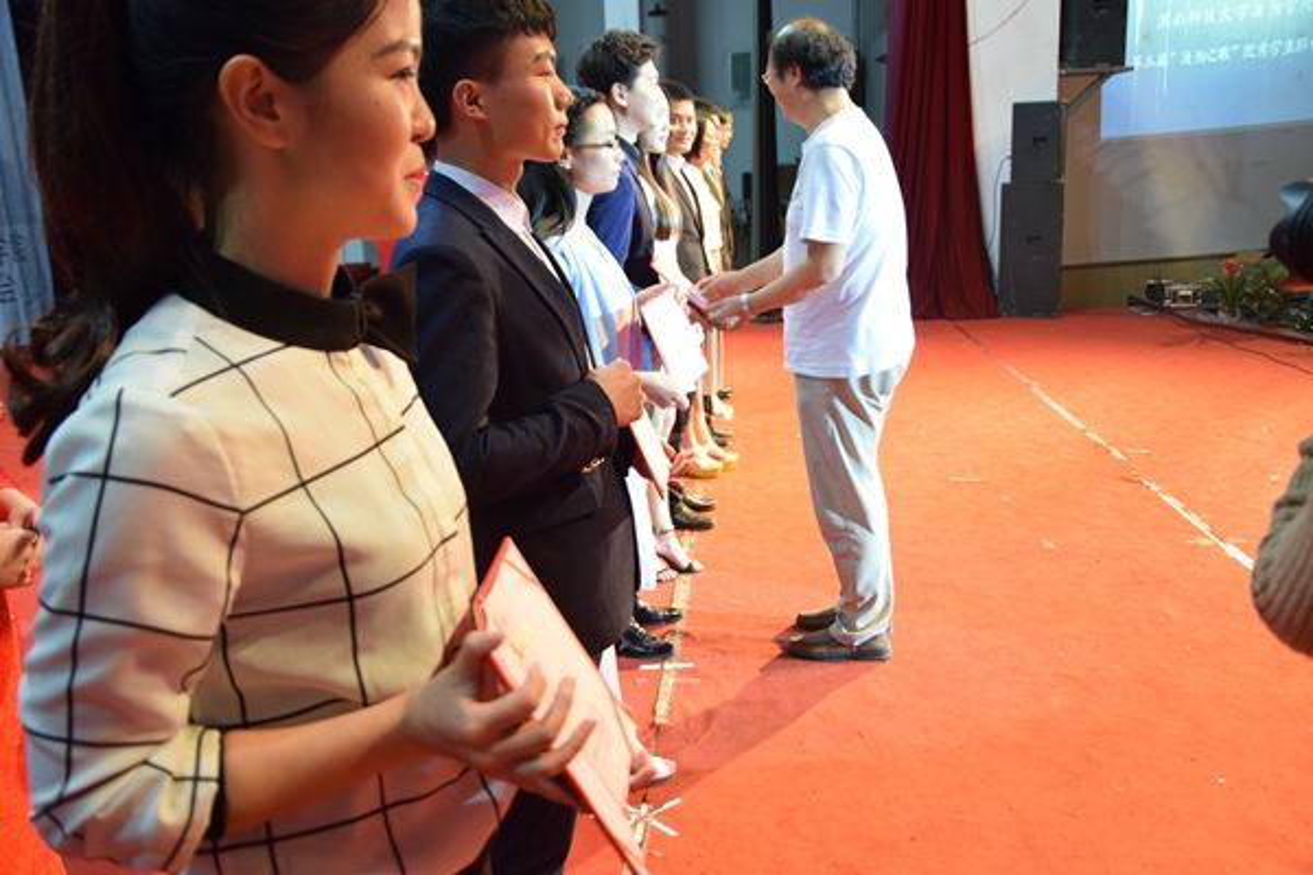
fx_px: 1203
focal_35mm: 33
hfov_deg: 57.2
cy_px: 438
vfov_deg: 40.0
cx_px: 656
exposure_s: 1/15
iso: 800
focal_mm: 22
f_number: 3.8
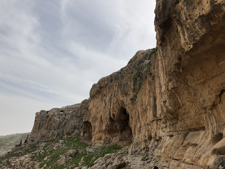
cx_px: 112
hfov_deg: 63.4
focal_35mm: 28
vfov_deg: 49.7
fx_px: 182
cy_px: 84
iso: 20
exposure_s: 1/3003
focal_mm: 3.99
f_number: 1.8
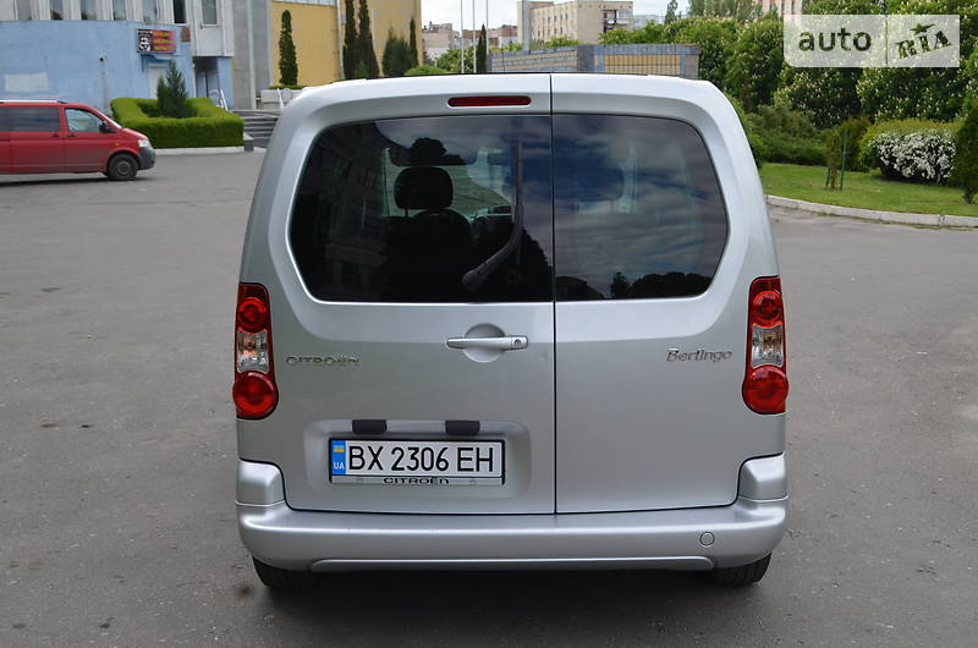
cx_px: 489
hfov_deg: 46.5
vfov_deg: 31.8
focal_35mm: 42
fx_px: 1139
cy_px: 324
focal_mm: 28
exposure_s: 1/200
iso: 200
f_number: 7.1
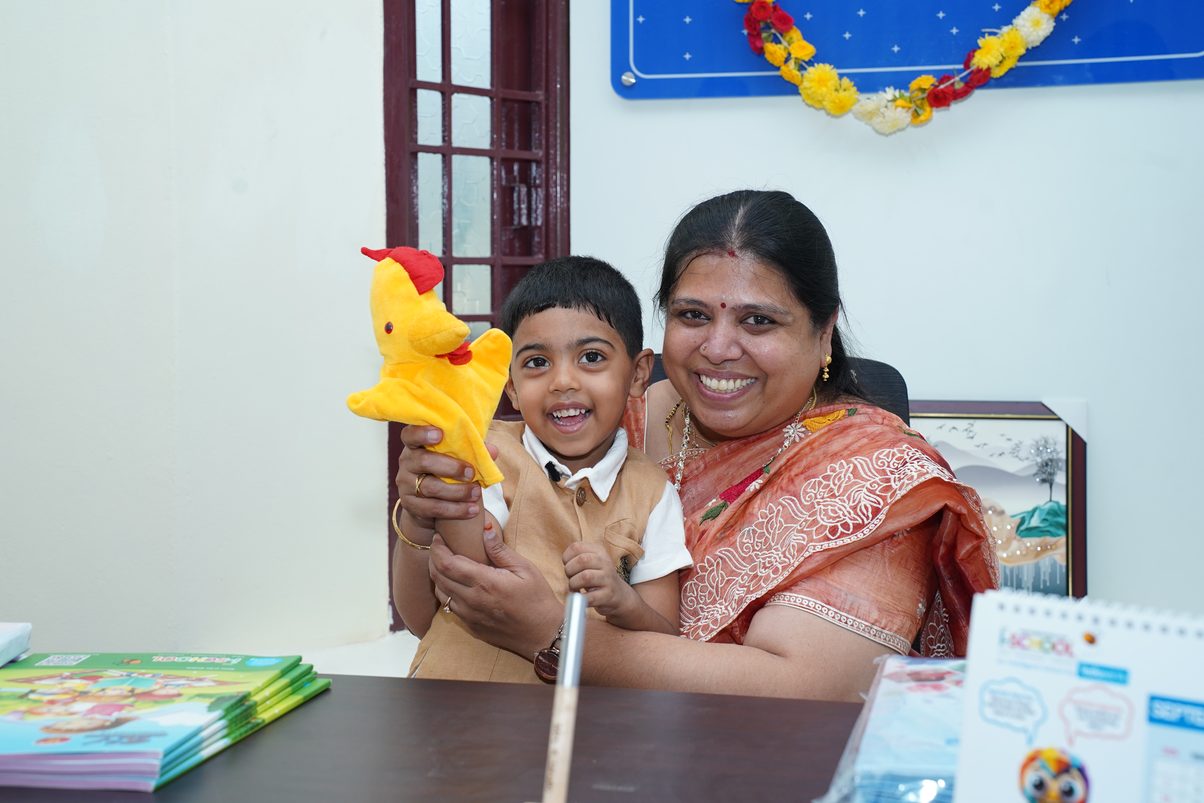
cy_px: 402
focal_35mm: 52
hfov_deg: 38.2
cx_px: 602
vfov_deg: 26.0
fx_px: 1739
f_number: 6.3
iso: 640
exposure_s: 1/160
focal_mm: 52
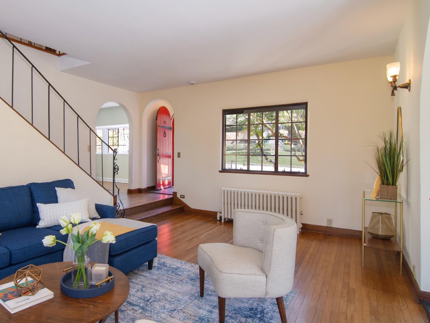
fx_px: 269
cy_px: 156
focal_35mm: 22
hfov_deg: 74.8
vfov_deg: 61.9
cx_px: 142
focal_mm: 11
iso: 640
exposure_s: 1/50
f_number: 11
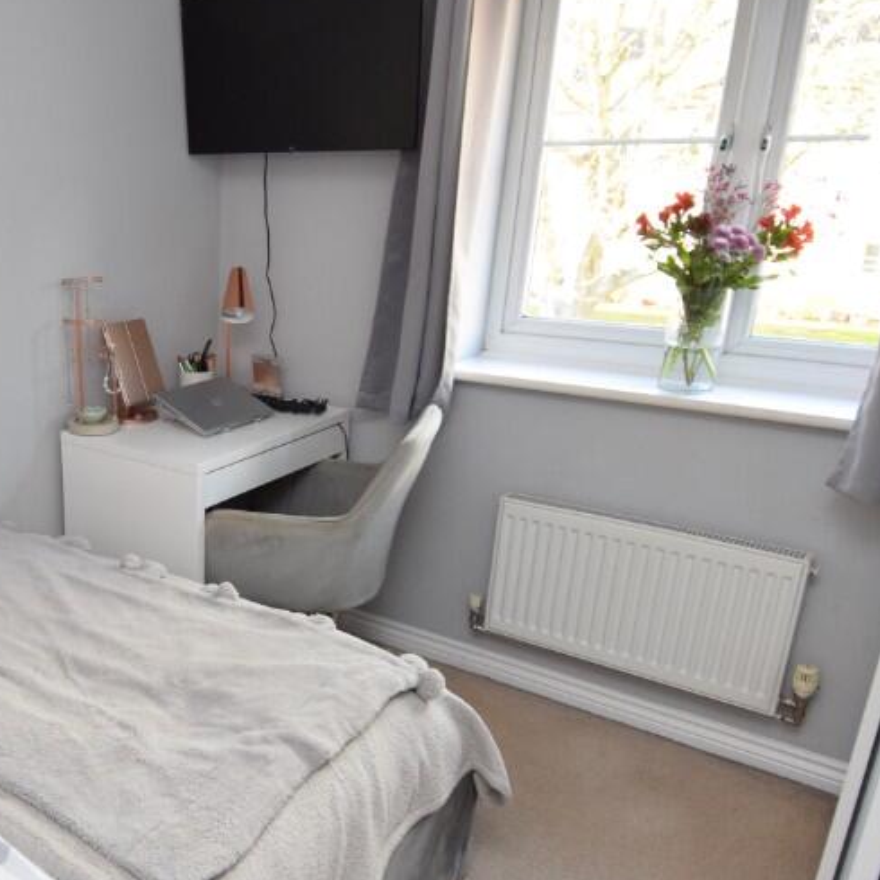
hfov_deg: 46.9
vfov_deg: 50.9
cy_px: 503
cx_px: 117
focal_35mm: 32
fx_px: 920
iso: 720
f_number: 4
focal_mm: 12
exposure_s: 1/60
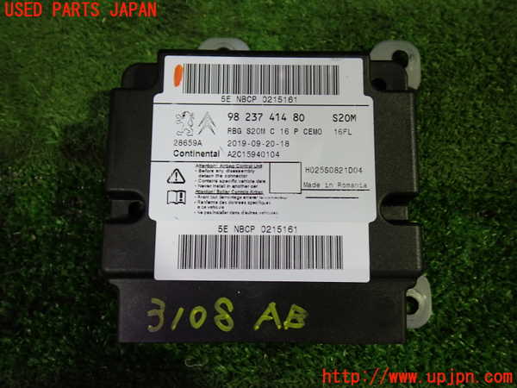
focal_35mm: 30
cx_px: 258
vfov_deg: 46.8
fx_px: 448
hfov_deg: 60.0
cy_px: 194
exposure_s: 1/40
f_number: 2.3
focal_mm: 5.4
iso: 200
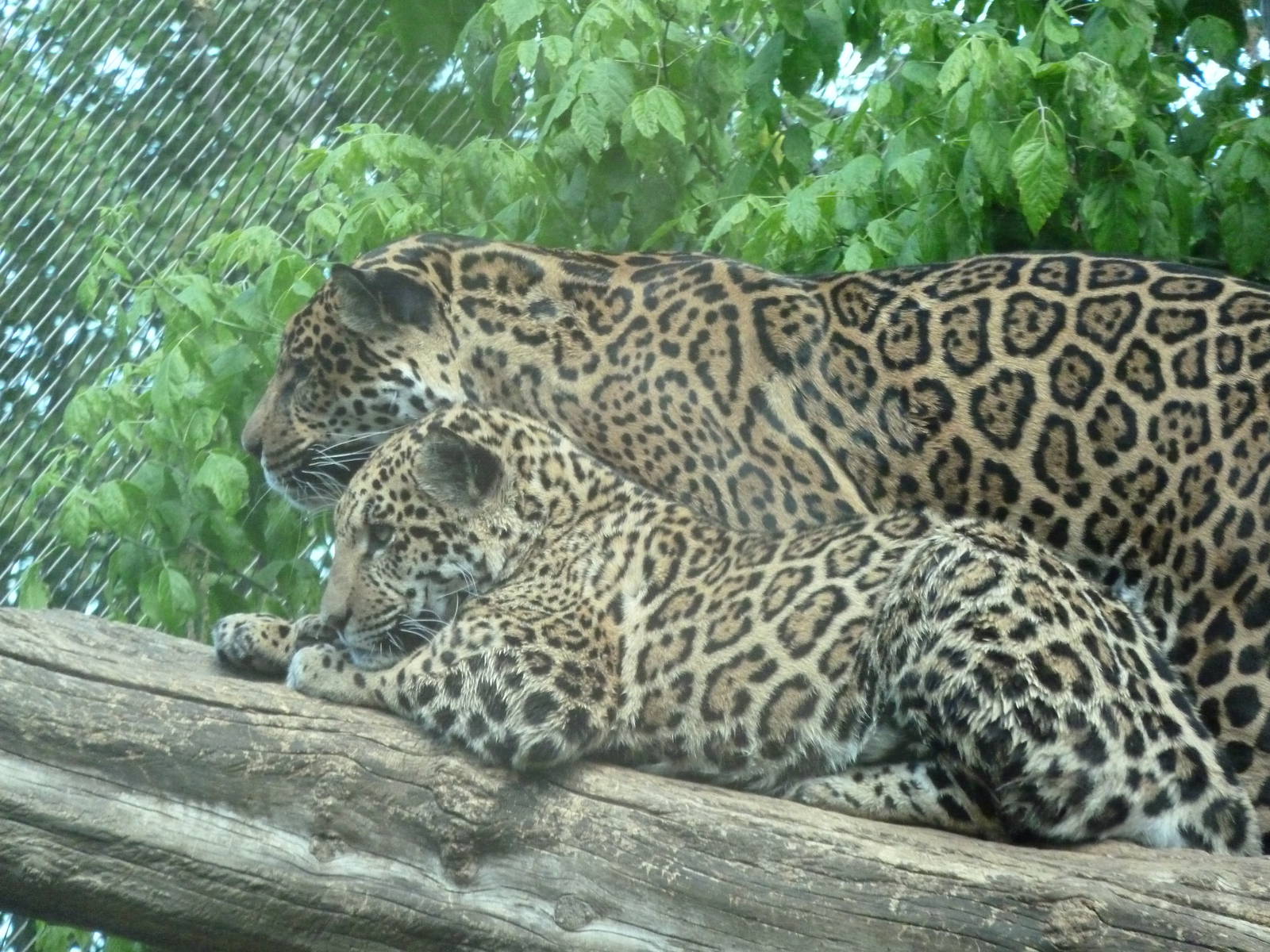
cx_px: 635
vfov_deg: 5.3
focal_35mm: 278
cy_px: 476
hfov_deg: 7.1
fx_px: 10199
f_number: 4.8
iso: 800
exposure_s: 1/320
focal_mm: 45.7
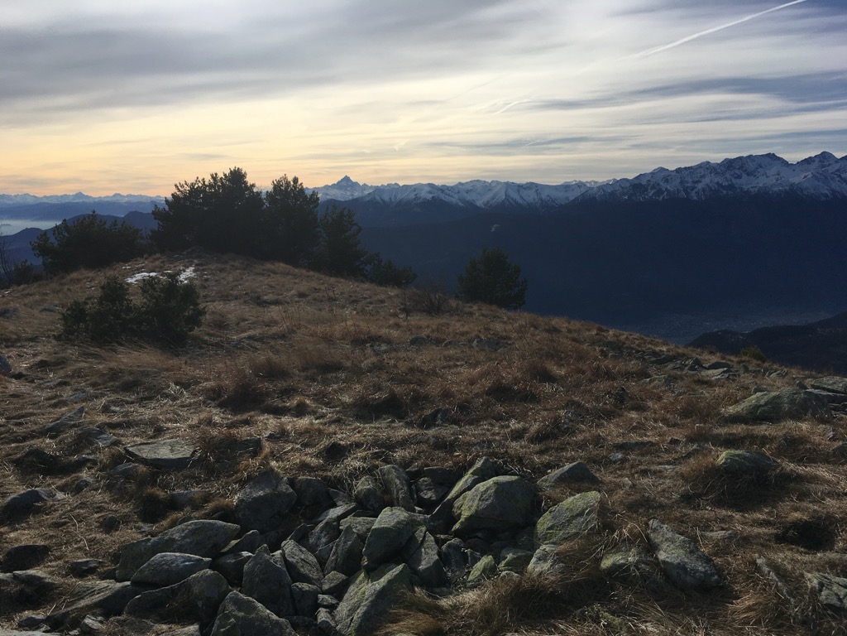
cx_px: 424
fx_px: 710
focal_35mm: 29
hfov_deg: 61.7
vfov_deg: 48.2
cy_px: 318
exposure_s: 1/3663
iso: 25
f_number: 2.2
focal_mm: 4.15
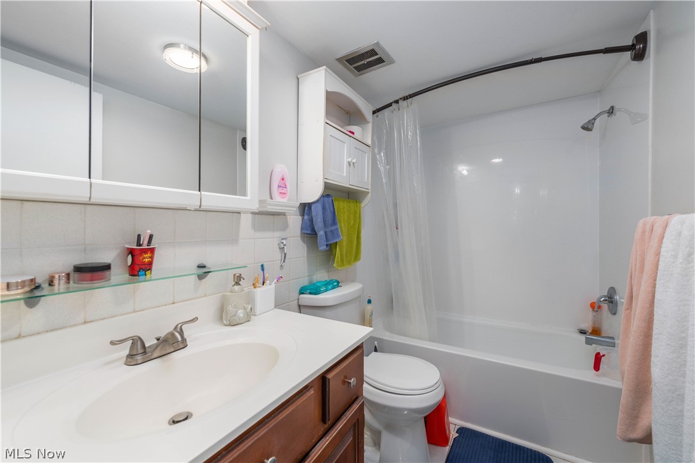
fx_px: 270
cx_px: 348
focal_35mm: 14
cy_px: 232
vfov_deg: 81.1
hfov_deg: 104.3
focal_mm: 14
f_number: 9
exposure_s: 1/60
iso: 200
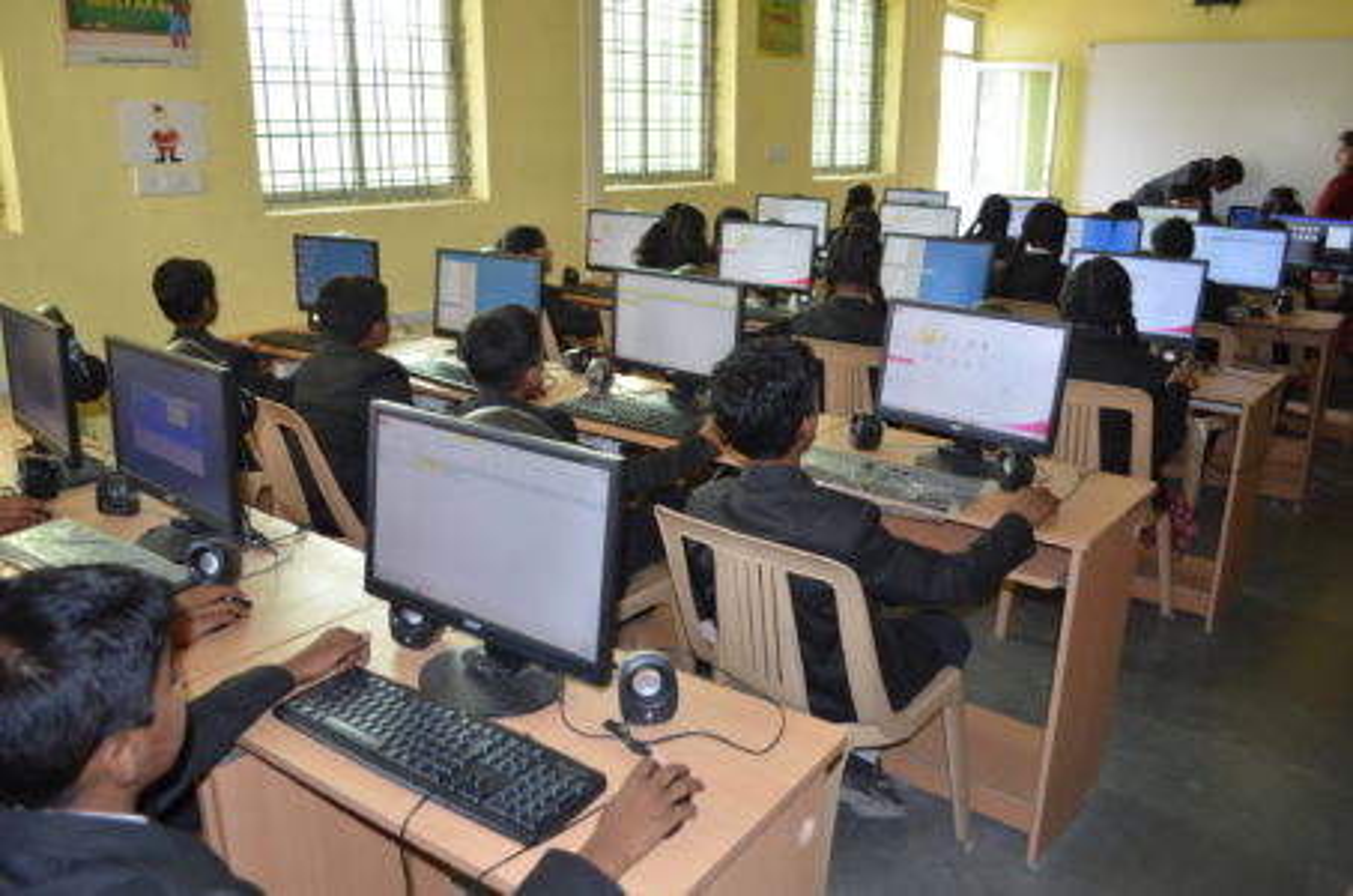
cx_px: 676
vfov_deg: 47.7
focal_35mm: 27
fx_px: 1013
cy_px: 448
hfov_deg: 67.5
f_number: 3.5
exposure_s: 1/125
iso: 400
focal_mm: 18
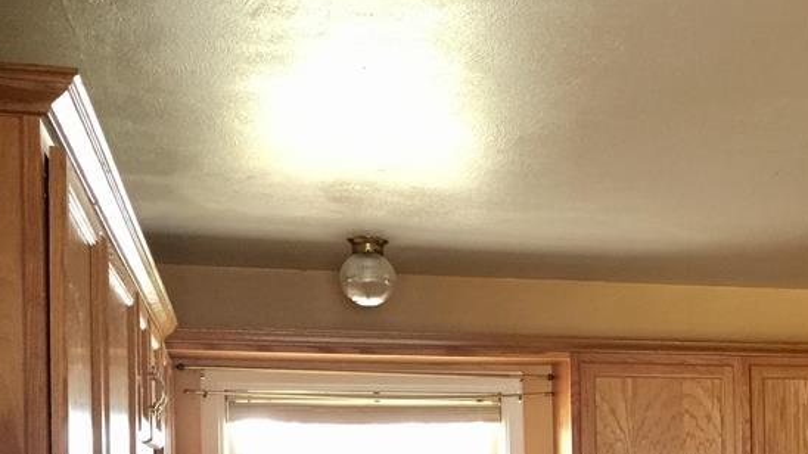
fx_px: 1264
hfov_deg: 33.5
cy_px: 488
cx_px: 731
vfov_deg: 19.6
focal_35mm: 59
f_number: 2.2
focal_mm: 4.15
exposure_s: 1/15
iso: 100
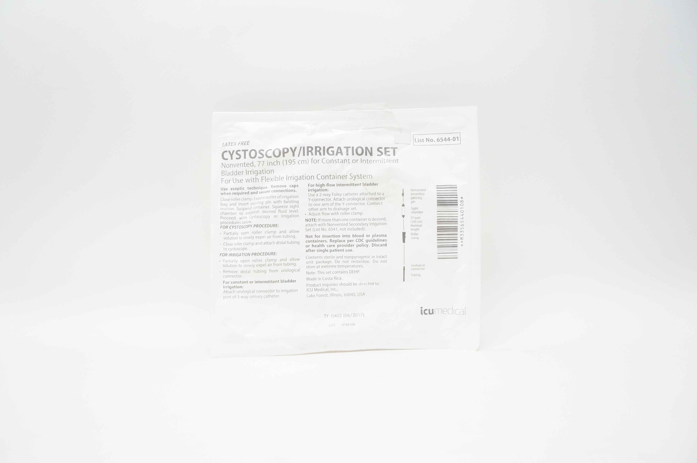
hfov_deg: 67.4
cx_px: 348
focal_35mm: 27
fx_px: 522
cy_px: 232
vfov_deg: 47.8
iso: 1600
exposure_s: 1/160
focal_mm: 18
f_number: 6.3
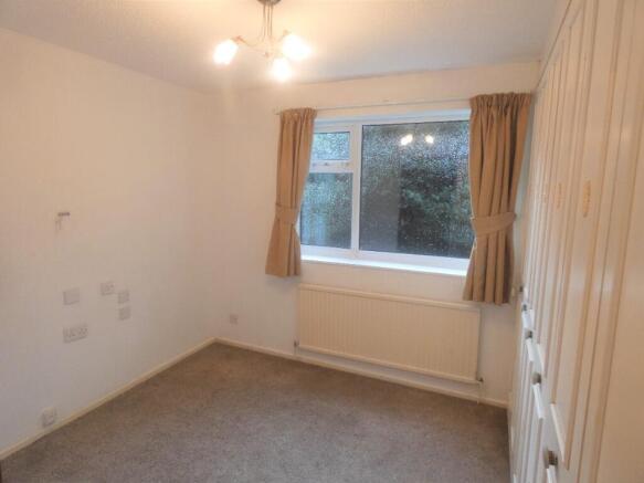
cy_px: 242
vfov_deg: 66.0
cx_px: 322
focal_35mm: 20
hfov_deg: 81.8
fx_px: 372
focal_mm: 3.6
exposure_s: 1/60
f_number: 2.8
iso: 250
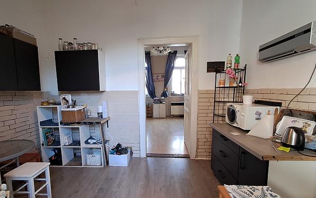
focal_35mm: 18
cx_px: 152
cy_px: 109
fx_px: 155
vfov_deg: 64.8
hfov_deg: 91.1
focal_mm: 1.64
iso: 250
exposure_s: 1/33
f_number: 2.2
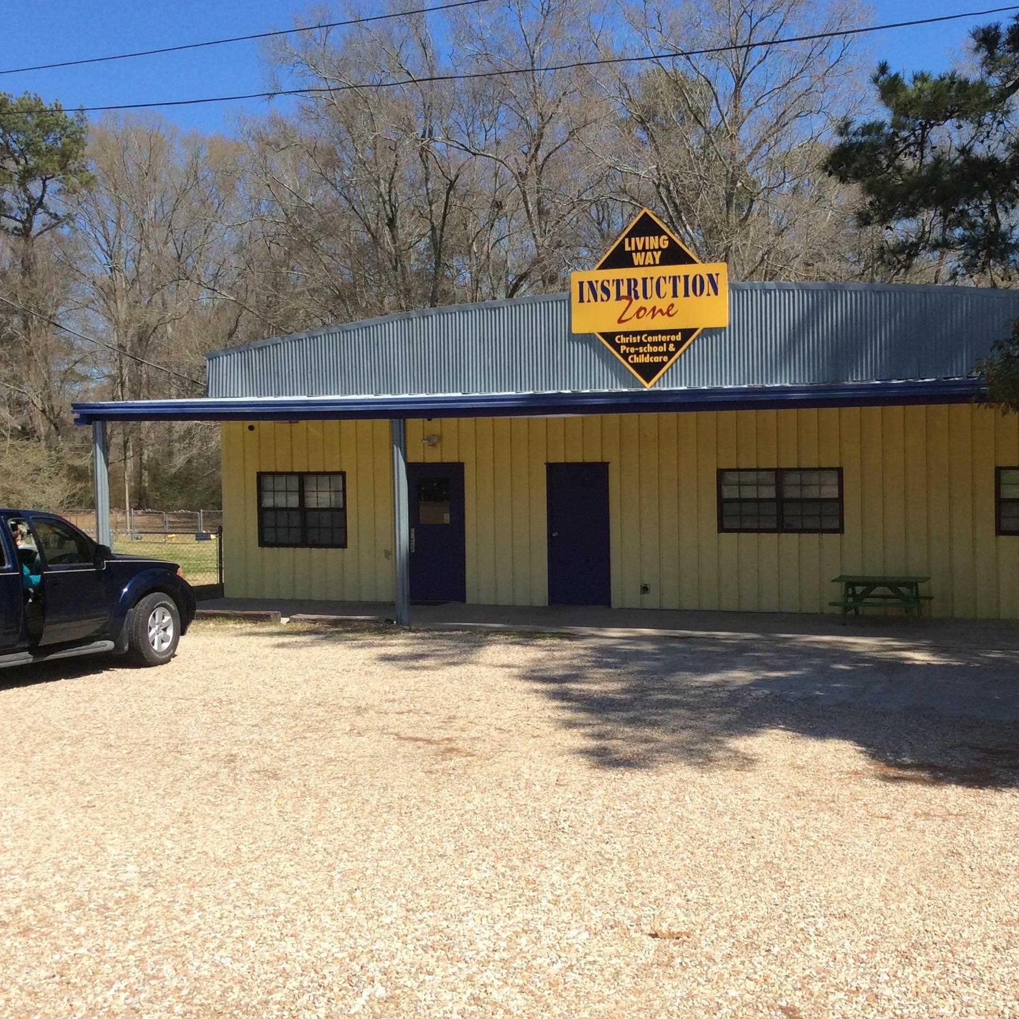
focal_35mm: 39
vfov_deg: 42.8
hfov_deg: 42.3
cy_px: 517
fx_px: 1299
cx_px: 672
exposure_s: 1/1395
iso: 32
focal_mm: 3.3
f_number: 2.4
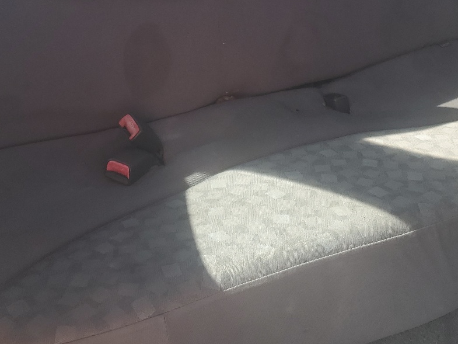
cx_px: 224
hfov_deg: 36.2
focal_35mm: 53
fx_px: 701
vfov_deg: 26.3
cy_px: 16
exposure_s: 1/244
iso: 50
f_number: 1.5
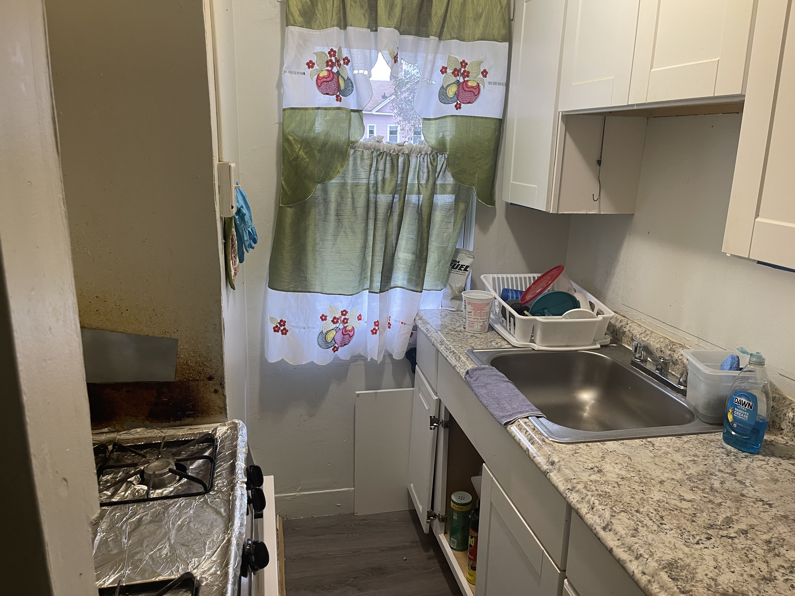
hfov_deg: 69.4
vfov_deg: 54.9
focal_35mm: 25
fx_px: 574
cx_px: 398
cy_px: 298
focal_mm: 5.1
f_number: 1.6
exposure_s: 1/60
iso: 160
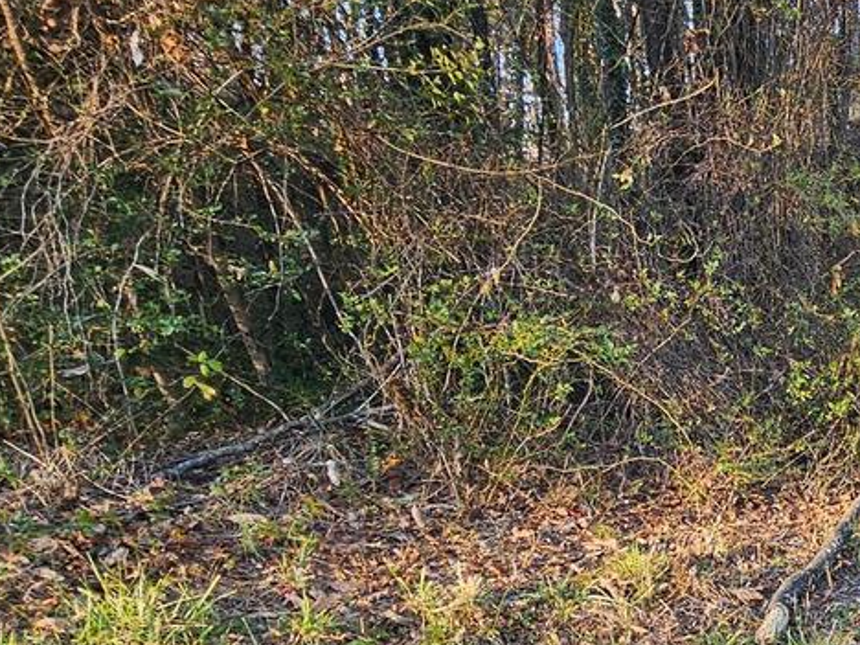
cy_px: 590
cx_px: 1066
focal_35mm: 40
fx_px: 994
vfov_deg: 33.9
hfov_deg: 35.3
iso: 50
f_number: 2.2
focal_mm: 2.2
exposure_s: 1/157
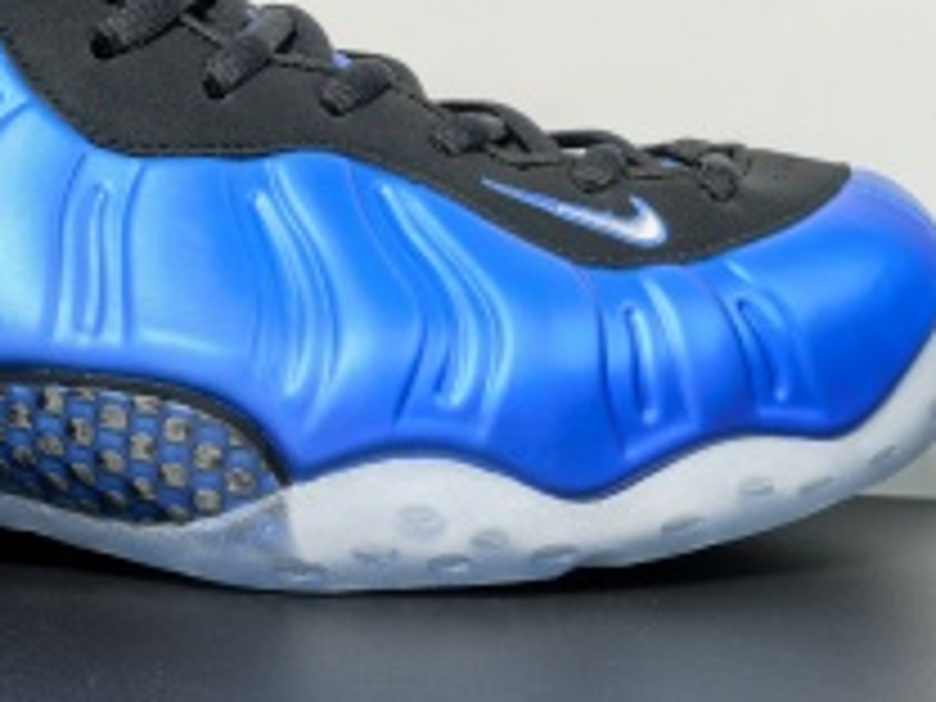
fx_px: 1758
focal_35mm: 65
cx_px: 76
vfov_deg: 22.5
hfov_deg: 28.6
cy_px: 209
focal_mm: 6.98
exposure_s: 1/100
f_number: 4
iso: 50
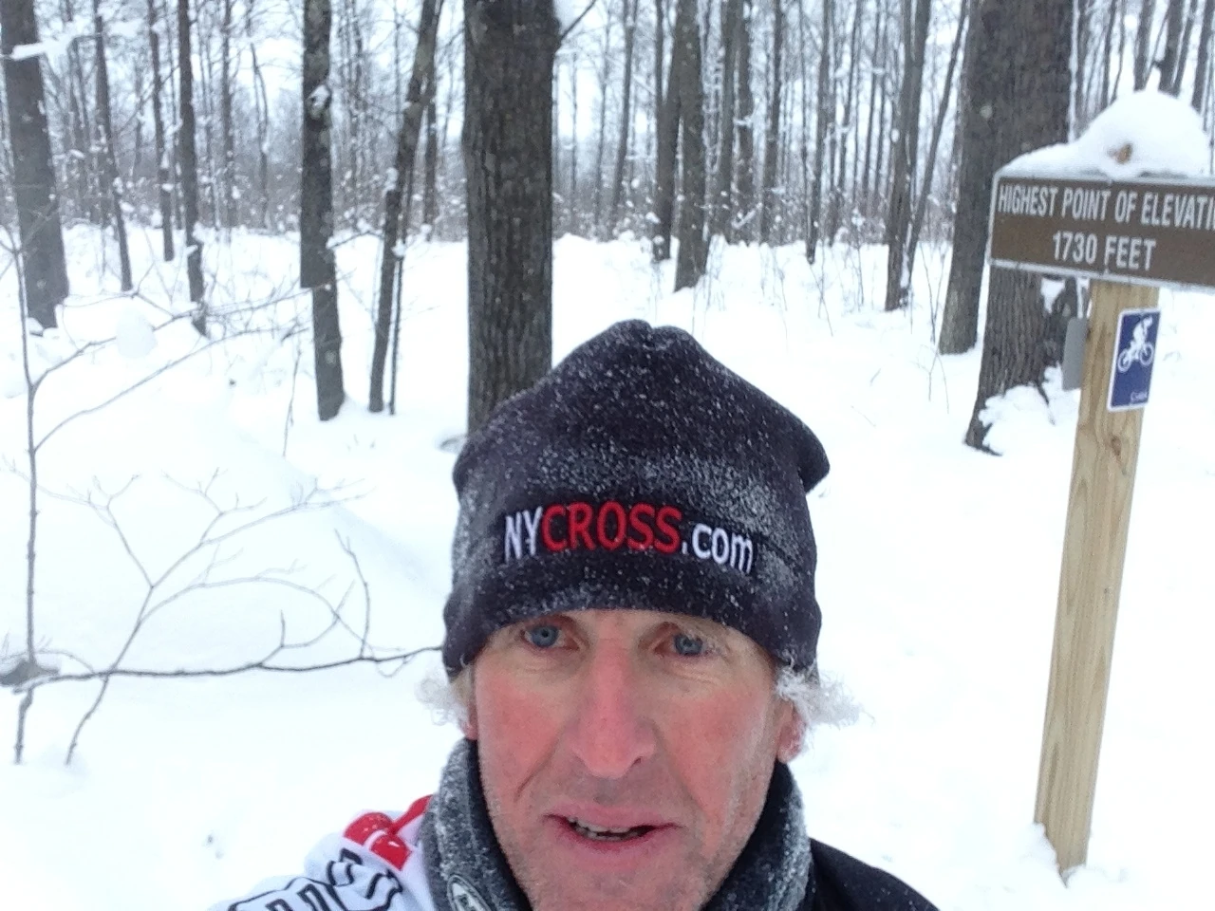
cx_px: 608
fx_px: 1228
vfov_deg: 40.7
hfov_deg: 52.6
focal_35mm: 35
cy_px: 456
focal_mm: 2.18
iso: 50
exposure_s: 1/30
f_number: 2.4
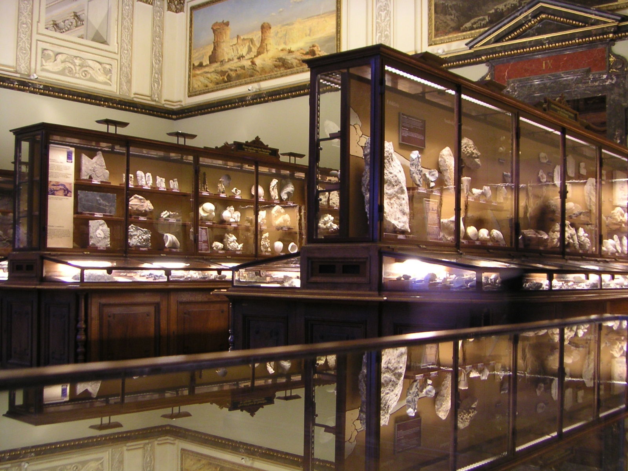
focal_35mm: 40
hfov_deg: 46.8
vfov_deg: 36.0
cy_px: 236
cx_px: 314
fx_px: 726
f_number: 2.9
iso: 100
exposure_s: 1/1.6
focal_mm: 5.3
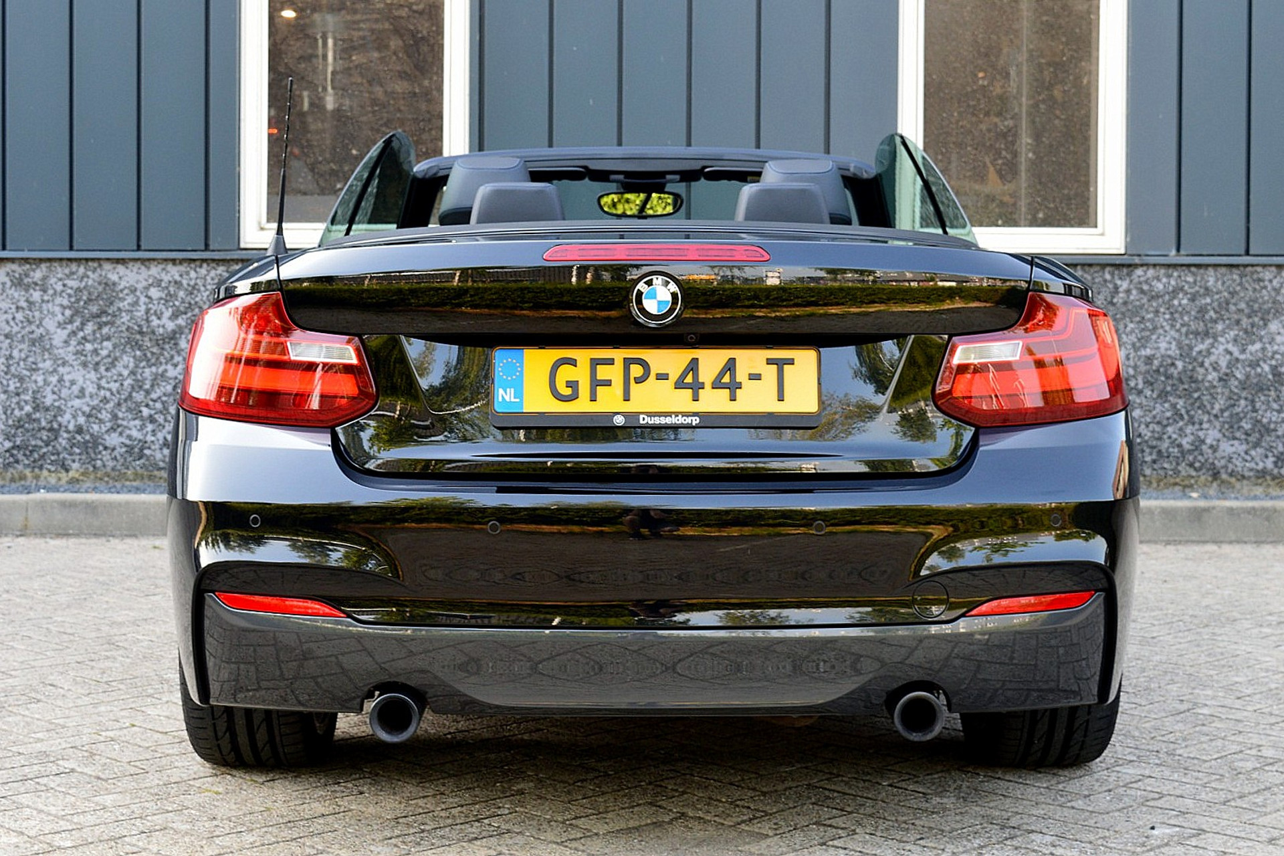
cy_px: 428
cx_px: 642
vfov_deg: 23.8
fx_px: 2033
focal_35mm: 57
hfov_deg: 35.1
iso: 400
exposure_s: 1/80
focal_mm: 38
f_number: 8
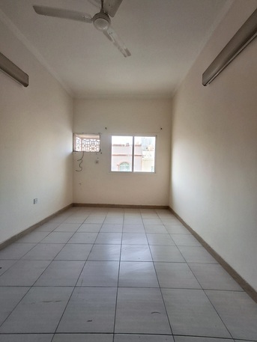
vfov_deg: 94.5
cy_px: 171
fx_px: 158
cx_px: 128
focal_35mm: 16
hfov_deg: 78.1
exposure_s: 1/40
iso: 80
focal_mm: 1.64
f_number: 2.2
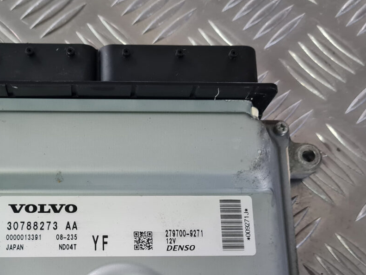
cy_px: 223
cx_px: 103
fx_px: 486
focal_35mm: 46
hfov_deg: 40.4
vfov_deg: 30.7
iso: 500
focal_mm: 5.4
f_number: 1.8
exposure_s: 1/50
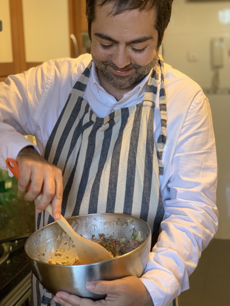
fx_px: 461
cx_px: 115
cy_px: 153
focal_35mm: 52
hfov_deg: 28.0
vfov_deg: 36.8
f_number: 2.4
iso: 320
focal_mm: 6
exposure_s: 1/50
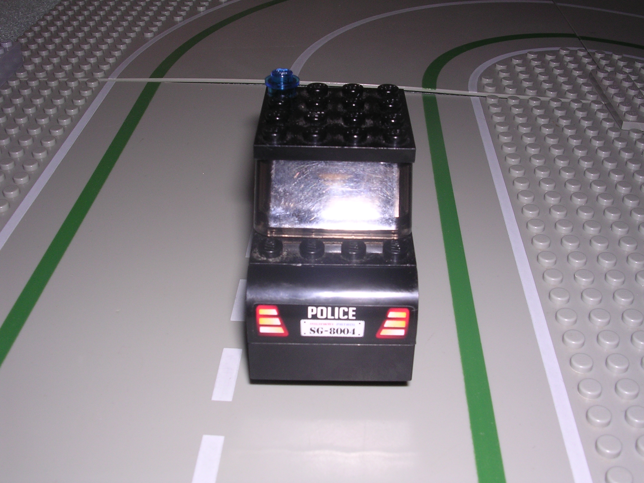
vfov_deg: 37.7
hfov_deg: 49.0
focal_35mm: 38
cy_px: 242
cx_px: 322
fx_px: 707
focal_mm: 5.8
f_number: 5.6
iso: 100
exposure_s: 1/60.1
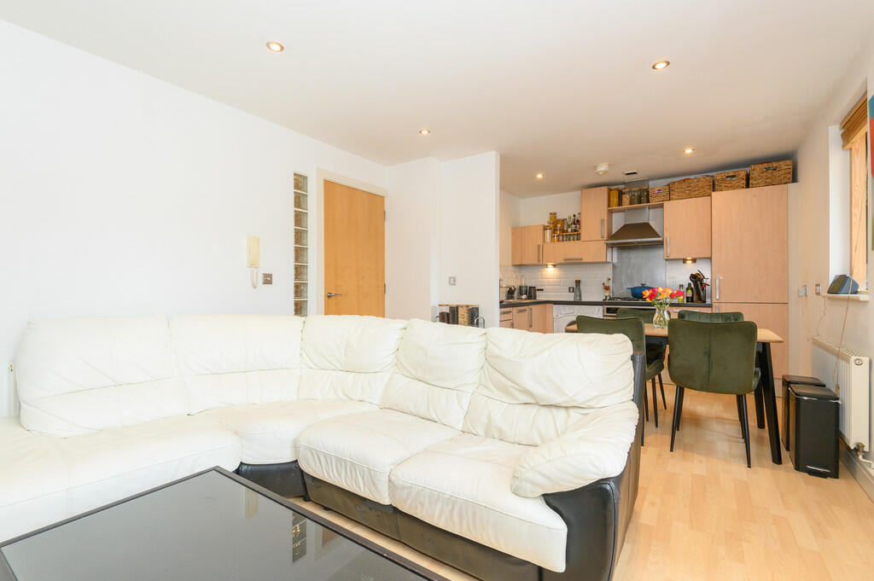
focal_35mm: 16
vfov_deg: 73.7
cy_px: 290
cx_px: 437
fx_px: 388
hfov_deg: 96.8
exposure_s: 1/30
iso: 500
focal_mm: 16
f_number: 8
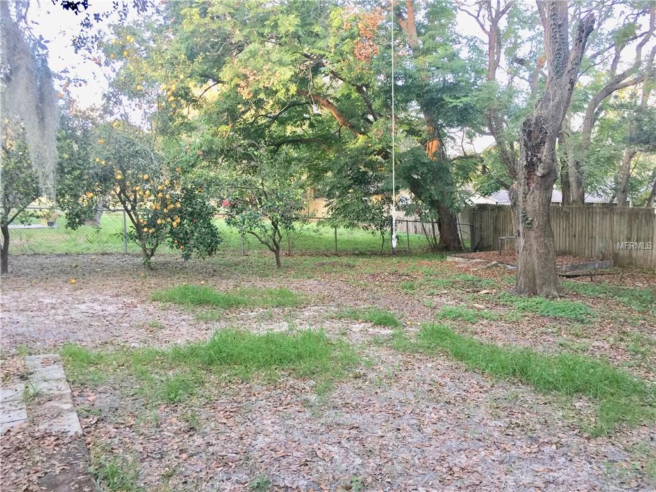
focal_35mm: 29
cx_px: 328
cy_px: 246
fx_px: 550
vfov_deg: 48.2
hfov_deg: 61.7
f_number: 2.2
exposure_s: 1/30
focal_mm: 4.15
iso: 32
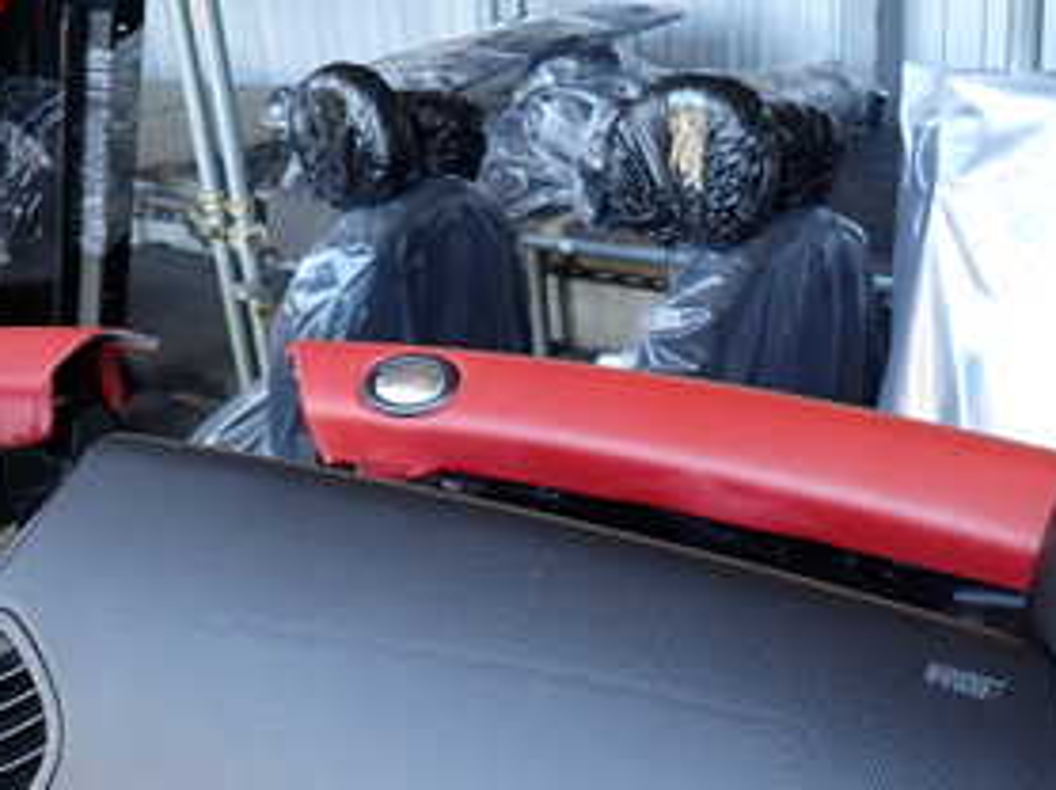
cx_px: 452
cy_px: 794
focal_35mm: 54
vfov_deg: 25.6
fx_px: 1646
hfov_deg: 35.5
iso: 100
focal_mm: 4.5
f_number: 2
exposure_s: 1/60
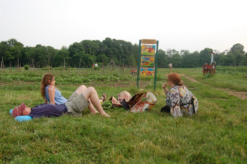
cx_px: 124
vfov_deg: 34.1
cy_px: 82
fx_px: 267
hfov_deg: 49.6
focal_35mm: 39
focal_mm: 26
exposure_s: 1/200
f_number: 7.1
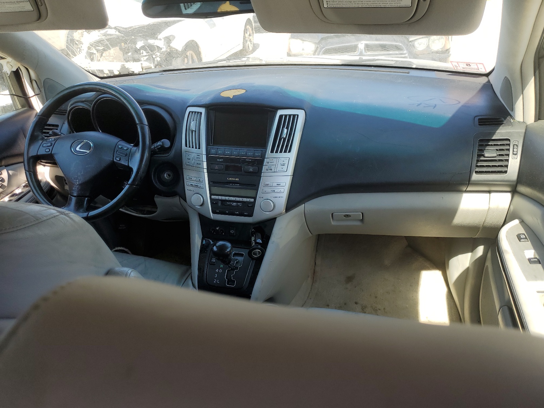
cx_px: 272
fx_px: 409
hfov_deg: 67.3
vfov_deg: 53.1
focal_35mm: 26
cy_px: 204
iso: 50
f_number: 1.5
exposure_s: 1/435
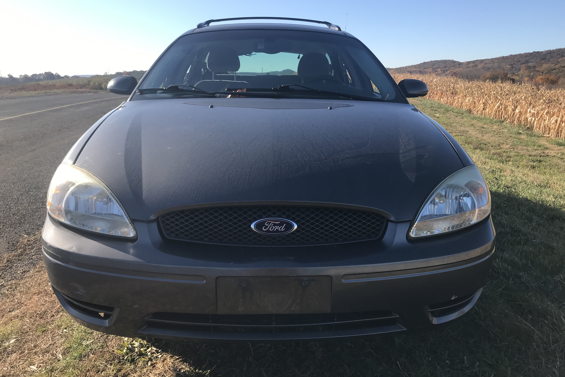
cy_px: 203
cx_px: 285
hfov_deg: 61.9
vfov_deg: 43.6
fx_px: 471
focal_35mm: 30
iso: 20
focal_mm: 3.99
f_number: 1.8
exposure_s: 1/1350
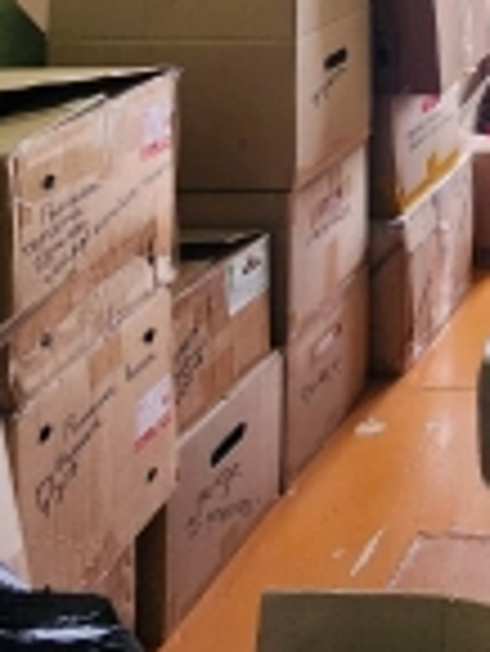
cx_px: 780
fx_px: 792
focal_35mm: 42
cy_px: -193
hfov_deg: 24.5
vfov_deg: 33.2
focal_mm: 2.2
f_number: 2.2
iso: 320
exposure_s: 1/50
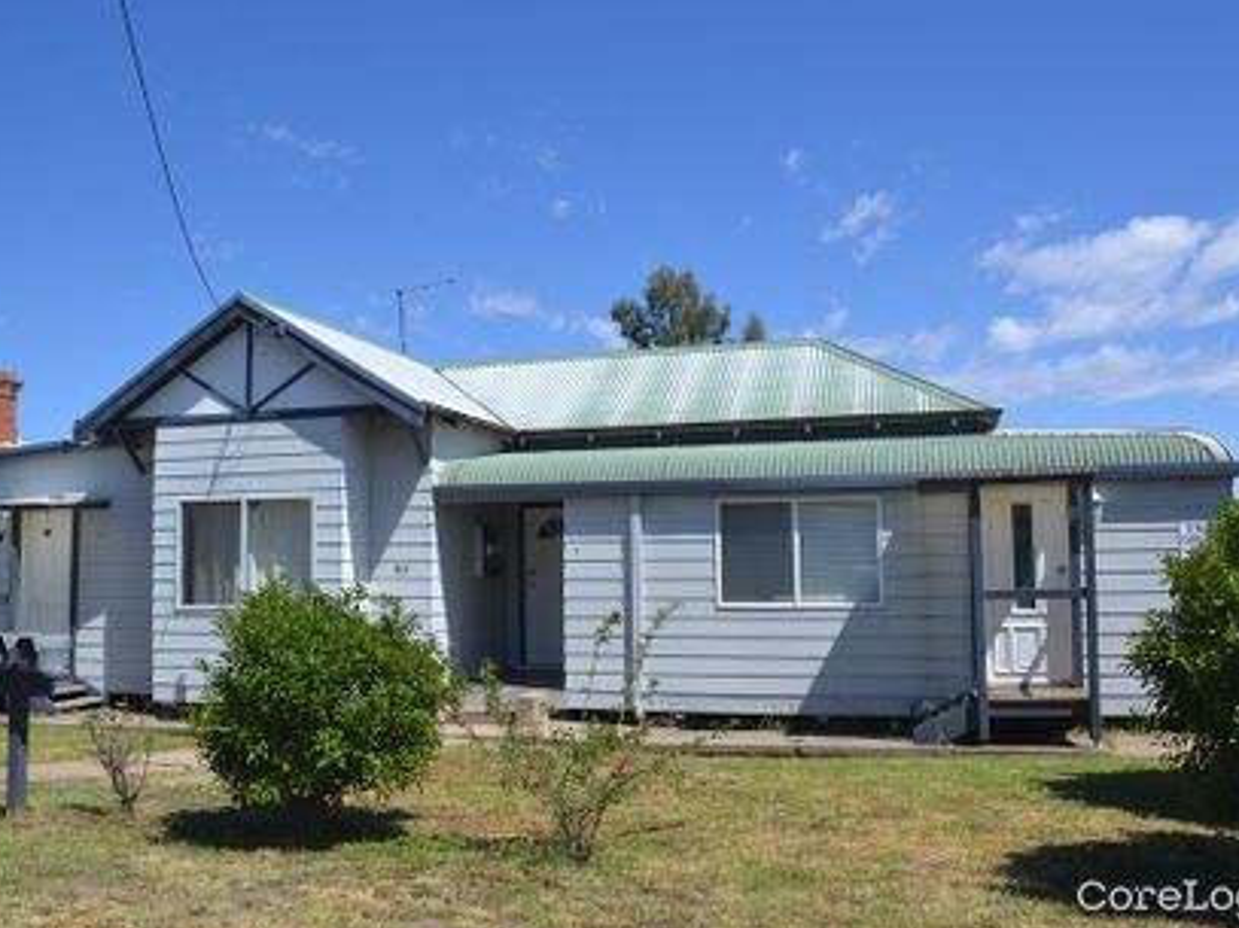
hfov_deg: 60.0
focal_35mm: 30
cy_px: 470
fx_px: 1073
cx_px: 618
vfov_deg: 46.8
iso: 100
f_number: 8
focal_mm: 18
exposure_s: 1/250
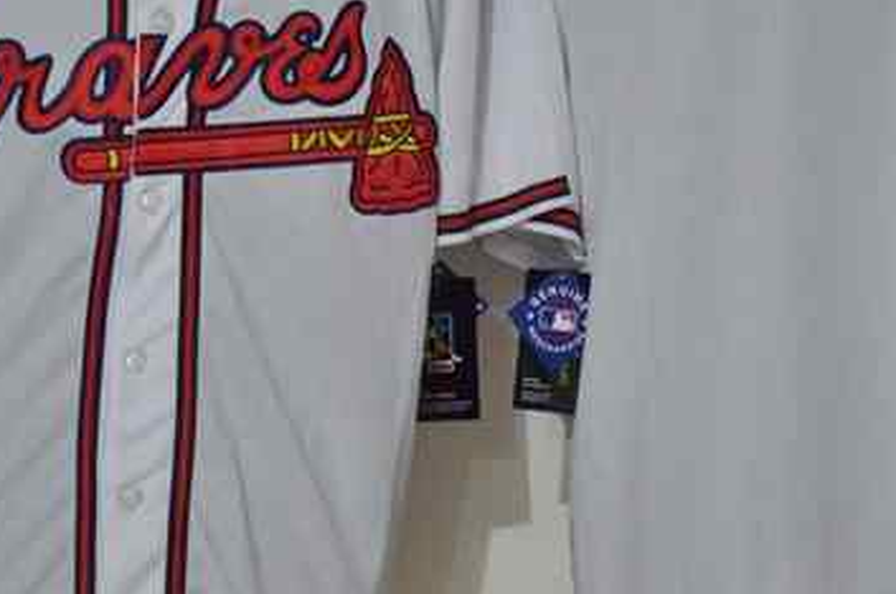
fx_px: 4223
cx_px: 492
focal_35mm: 170
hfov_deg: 12.1
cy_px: 178
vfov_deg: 8.0
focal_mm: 50
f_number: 4.8
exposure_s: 1/60
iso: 4000
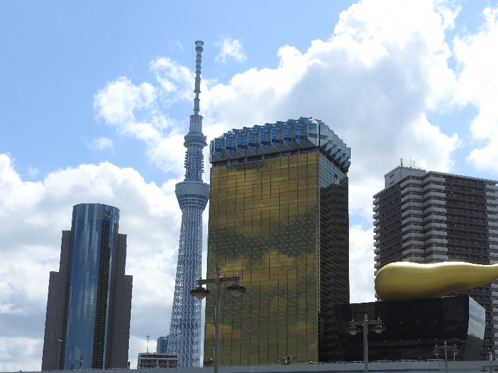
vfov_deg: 28.9
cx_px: 318
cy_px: 248
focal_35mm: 50
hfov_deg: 37.9
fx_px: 719
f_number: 4
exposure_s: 1/1600
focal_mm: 5.9
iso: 100
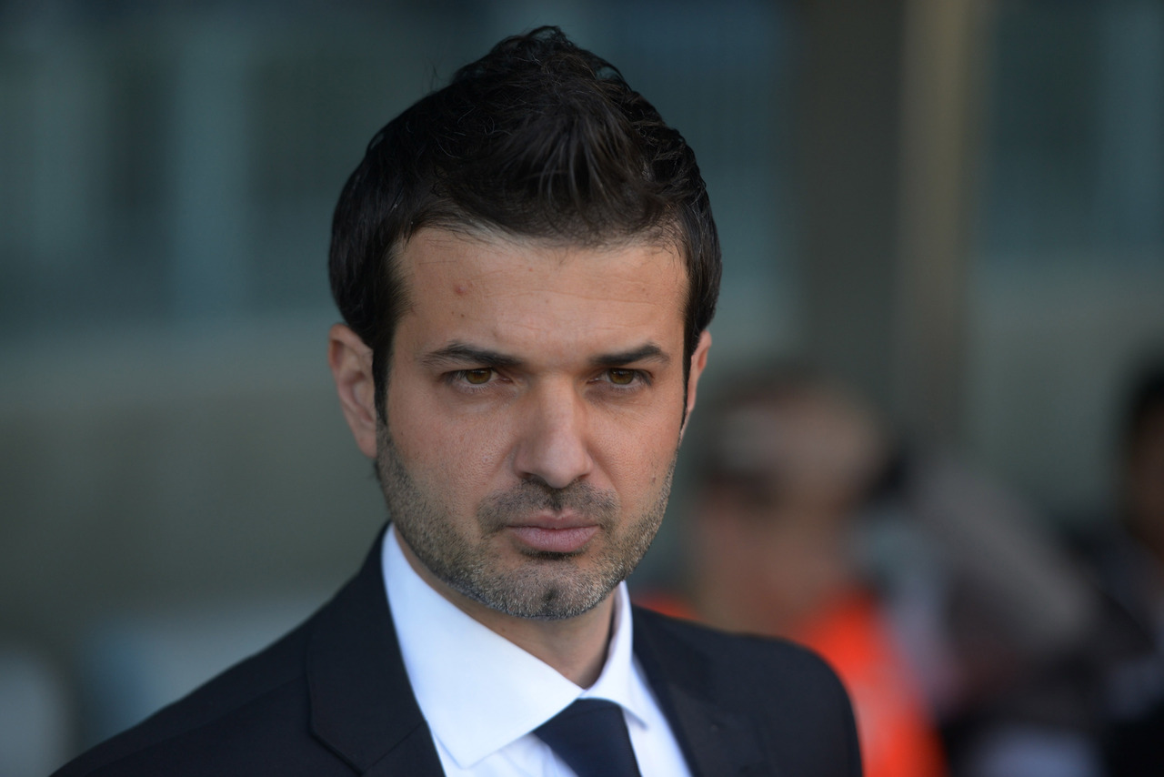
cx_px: 582
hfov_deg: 11.4
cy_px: 388
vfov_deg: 7.6
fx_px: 5821
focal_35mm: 180
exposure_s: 1/1250
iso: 640
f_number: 2.8
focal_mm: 180
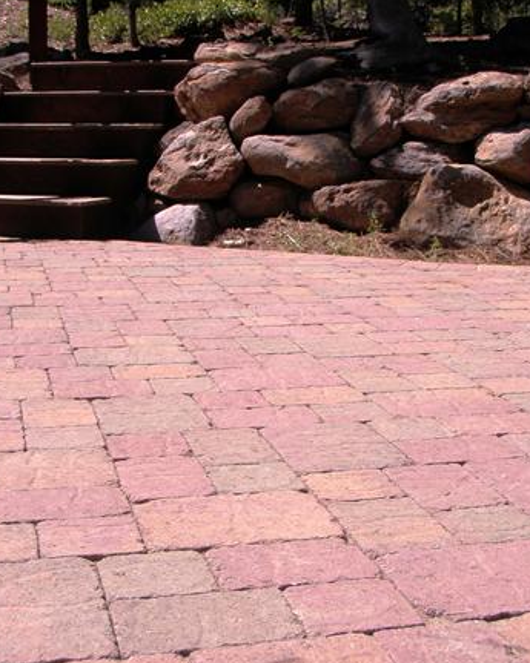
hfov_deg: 27.6
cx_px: 301
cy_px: 330
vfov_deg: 34.2
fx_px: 1080
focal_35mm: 55
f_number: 4.5
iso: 80
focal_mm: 6.7
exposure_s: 1/640
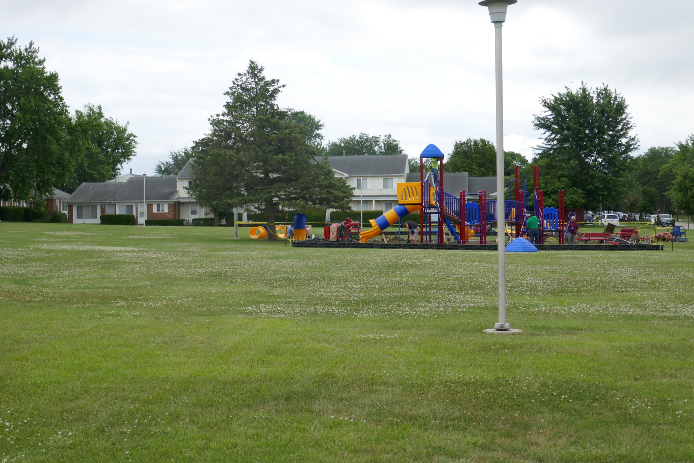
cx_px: 347
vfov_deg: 26.0
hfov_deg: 38.2
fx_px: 1002
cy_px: 232
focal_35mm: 52
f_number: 4.1
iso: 125
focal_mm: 19.1
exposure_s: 1/500
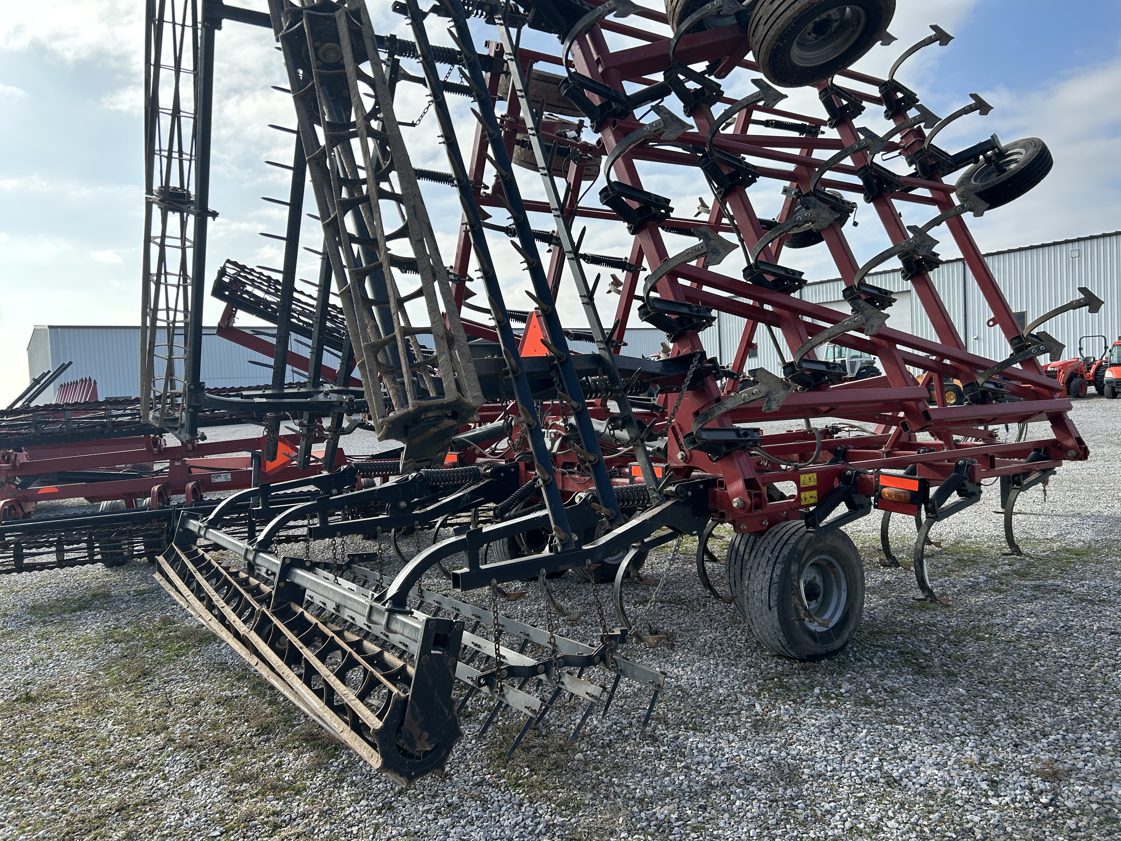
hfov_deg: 67.3
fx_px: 842
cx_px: 560
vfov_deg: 53.1
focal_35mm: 26
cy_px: 420
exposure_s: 1/2208
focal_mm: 5.7
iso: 50
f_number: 1.5
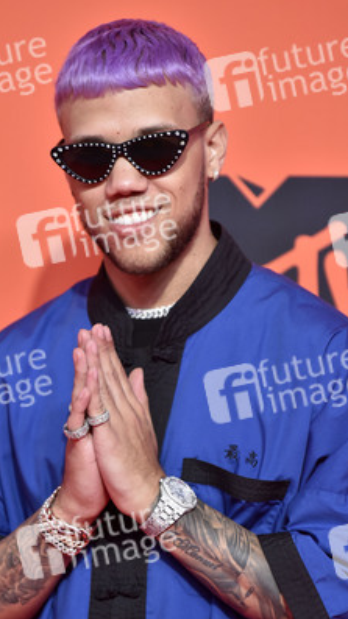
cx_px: 142
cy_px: 309
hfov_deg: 5.7
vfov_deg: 10.2
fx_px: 3465
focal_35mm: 211
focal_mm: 200
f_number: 3.5
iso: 2000
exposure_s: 1/250
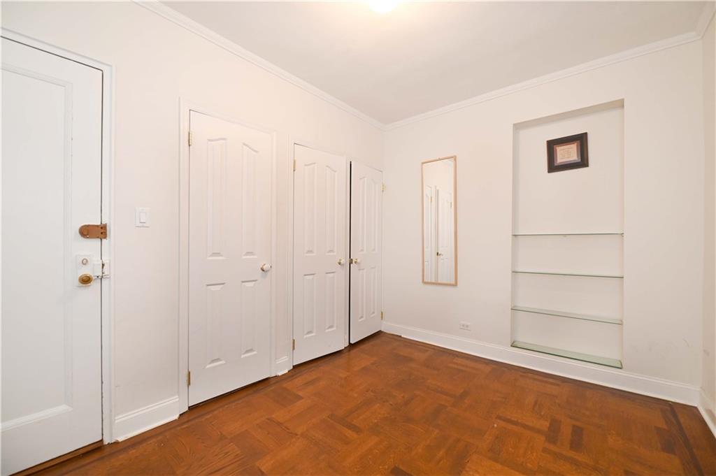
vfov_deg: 81.1
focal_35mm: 14
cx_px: 358
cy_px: 238
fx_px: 278
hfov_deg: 104.3
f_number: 4
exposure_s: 1/60
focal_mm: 14
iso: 1400
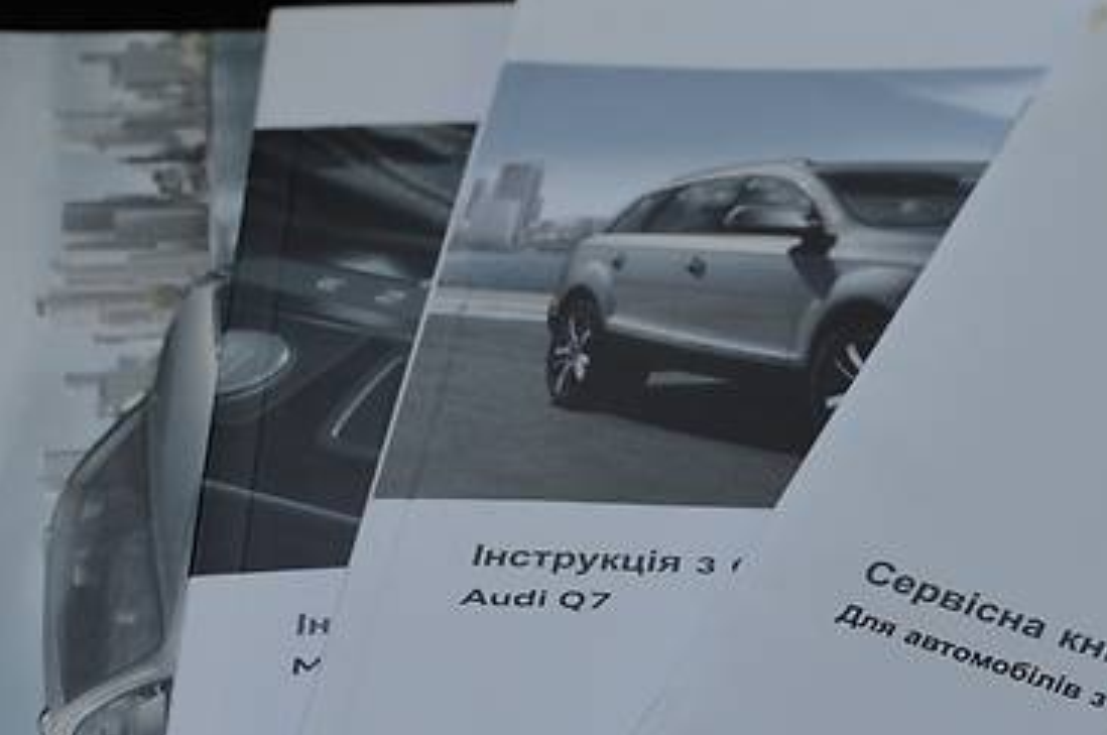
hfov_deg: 19.0
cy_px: 547
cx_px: 1053
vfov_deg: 13.0
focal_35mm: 105
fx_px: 3224
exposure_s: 1/125
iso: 320
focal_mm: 32
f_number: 5.6
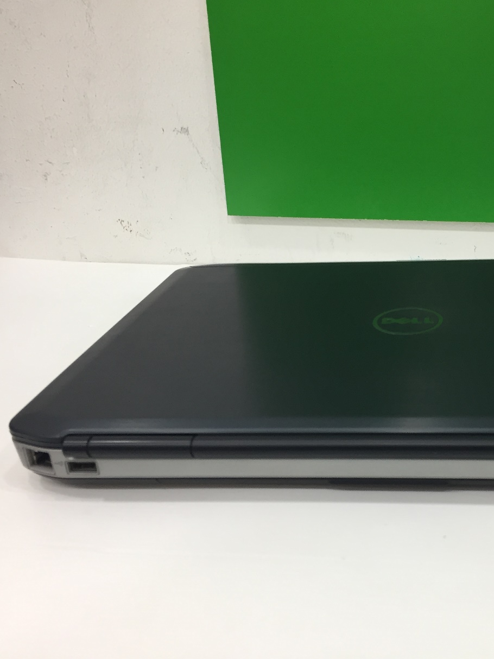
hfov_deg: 35.4
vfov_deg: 47.9
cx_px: 408
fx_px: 742
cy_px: 327
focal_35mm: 39
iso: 80
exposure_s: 1/33
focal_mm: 4.15
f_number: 2.2
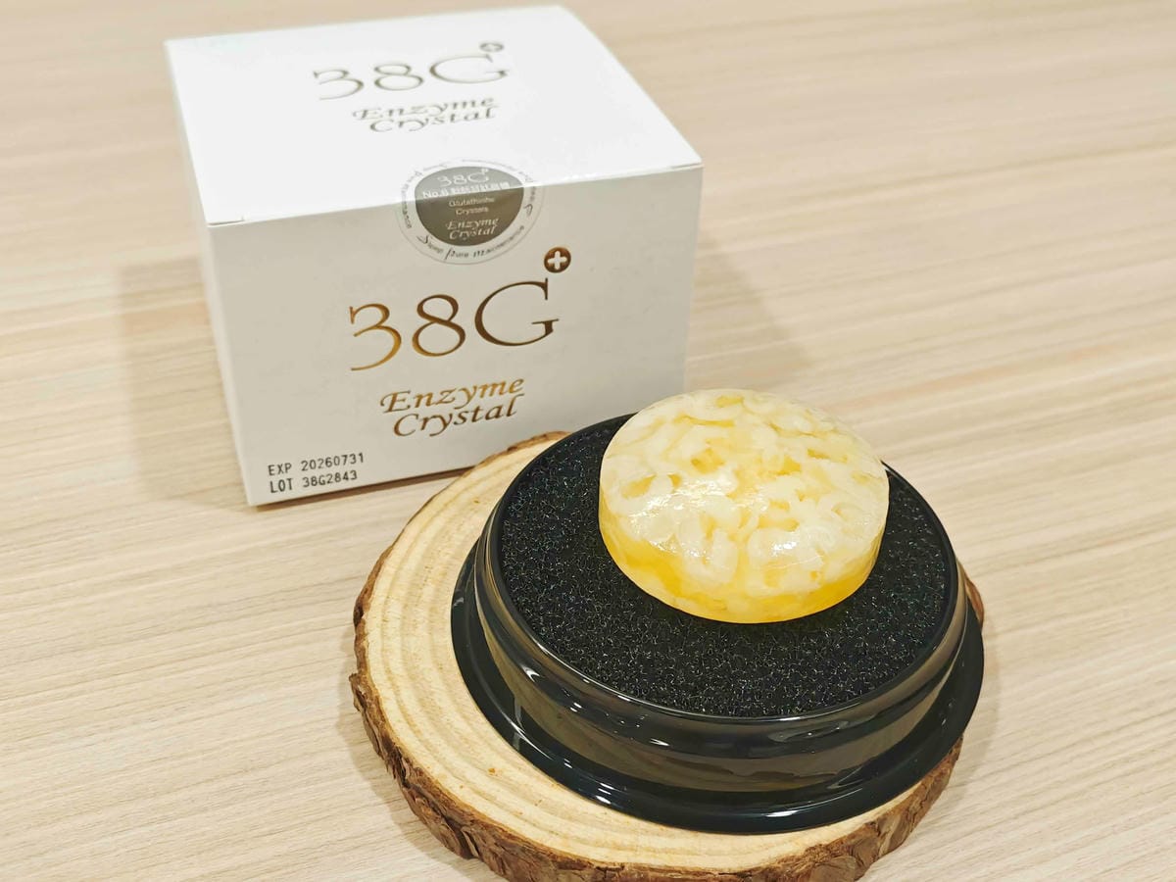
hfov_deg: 50.1
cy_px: 441
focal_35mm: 37
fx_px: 1257
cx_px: 588
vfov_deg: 38.7
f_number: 2.8
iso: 4000
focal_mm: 8.72
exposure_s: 1/420
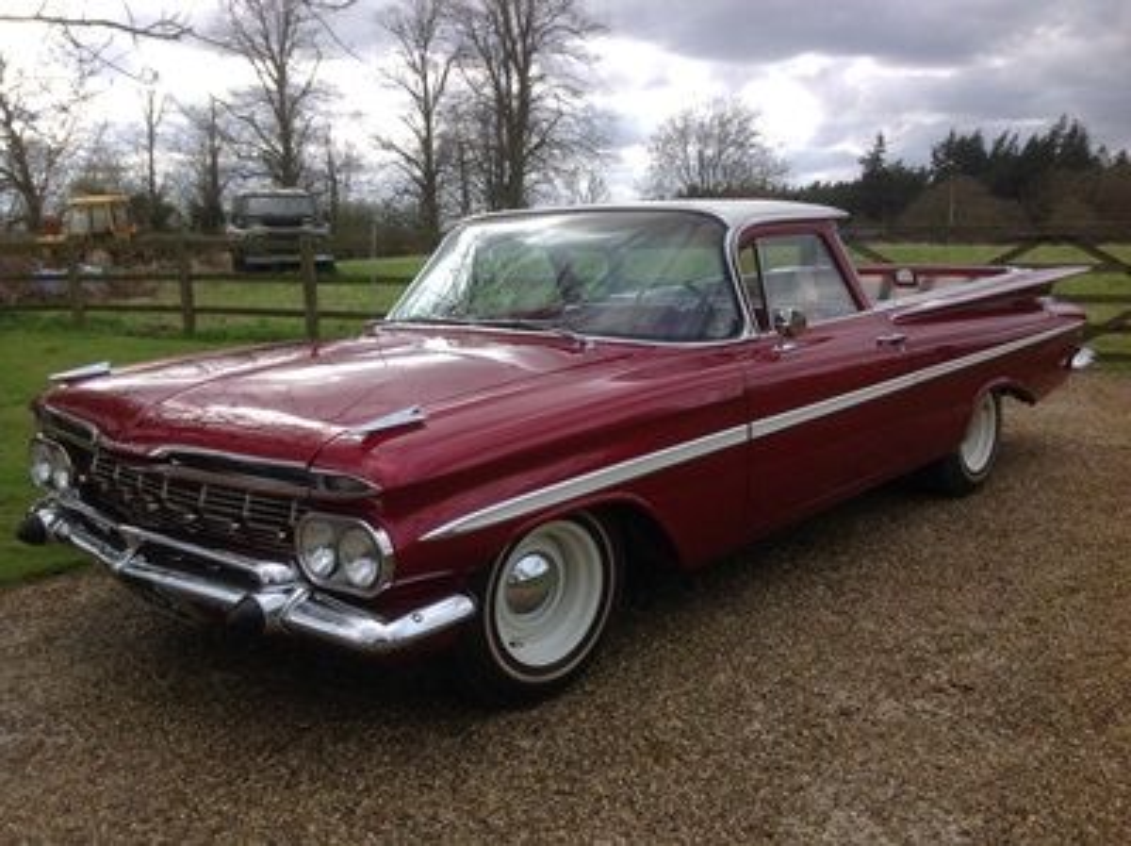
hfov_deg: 52.7
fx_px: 1142
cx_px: 566
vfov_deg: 40.6
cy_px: 423
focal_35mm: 35
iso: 50
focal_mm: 4.28
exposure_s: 1/817
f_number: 2.4
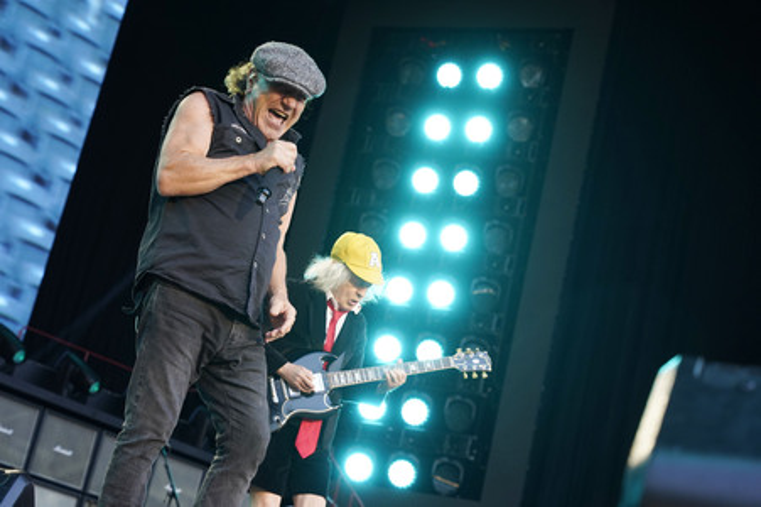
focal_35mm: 60
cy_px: 254
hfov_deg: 33.4
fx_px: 1267
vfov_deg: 22.6
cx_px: 380
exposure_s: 1/400
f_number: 5
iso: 1600
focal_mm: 60
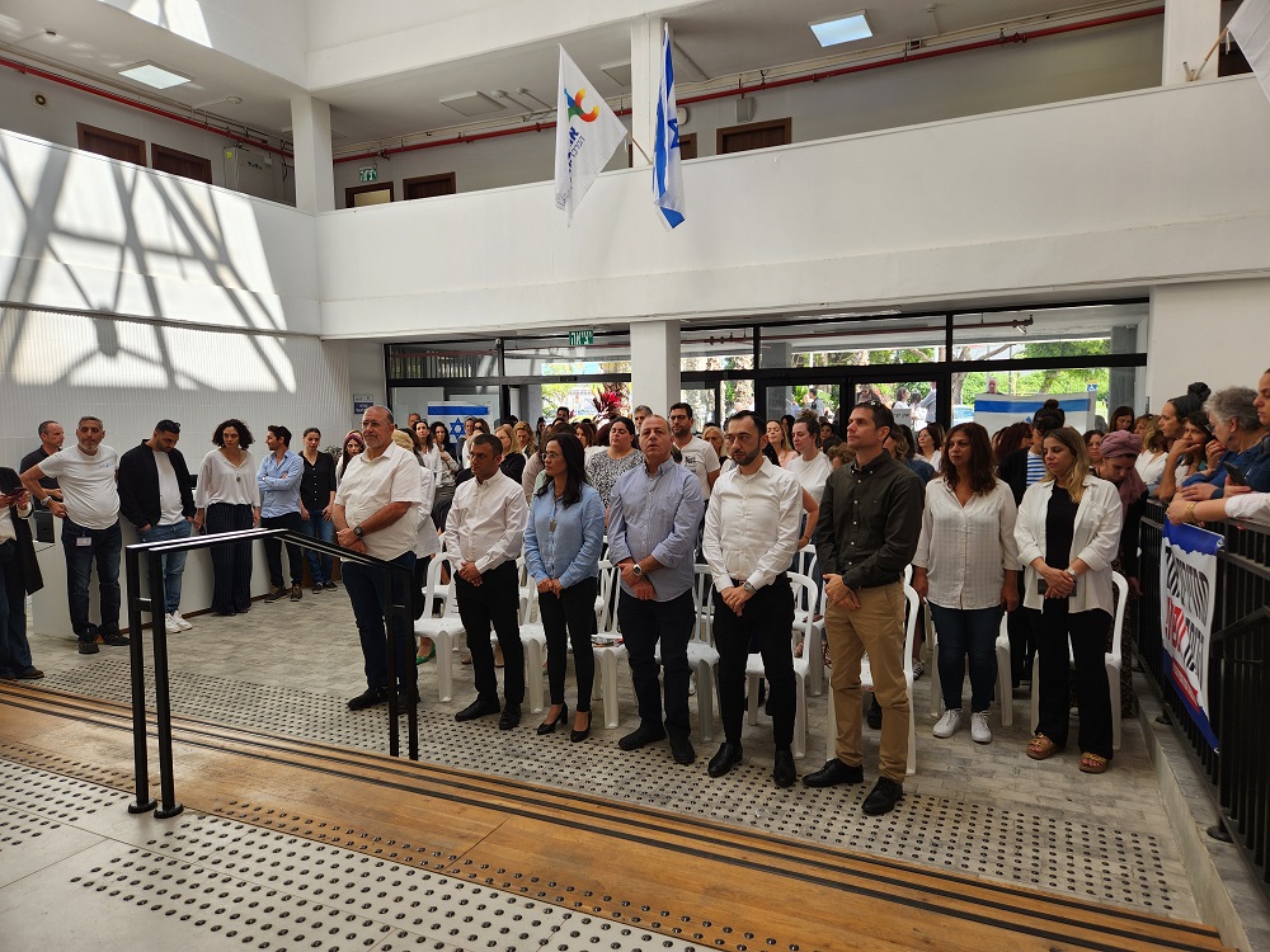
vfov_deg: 58.9
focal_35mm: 23
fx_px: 844
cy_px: 476
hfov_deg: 73.9
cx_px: 635
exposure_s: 1/187
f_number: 1.8
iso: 20
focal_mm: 5.4
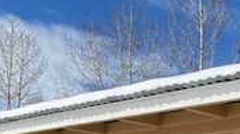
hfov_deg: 23.2
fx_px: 515
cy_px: 247
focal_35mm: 81
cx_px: 315
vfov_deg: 13.3
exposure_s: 1/3401
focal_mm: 4.25
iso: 32
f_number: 1.8
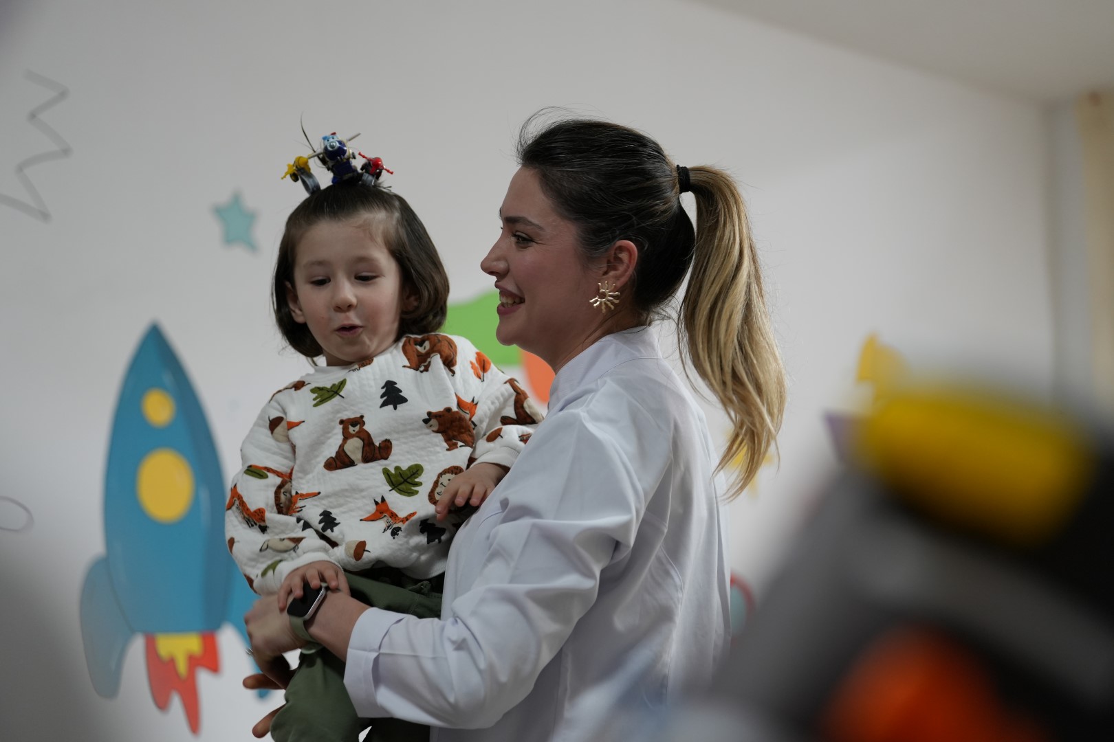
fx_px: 3125
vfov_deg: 13.6
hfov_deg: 20.2
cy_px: 371
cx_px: 557
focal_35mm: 101
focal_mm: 101
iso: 1000
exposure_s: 1/200
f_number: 2.8
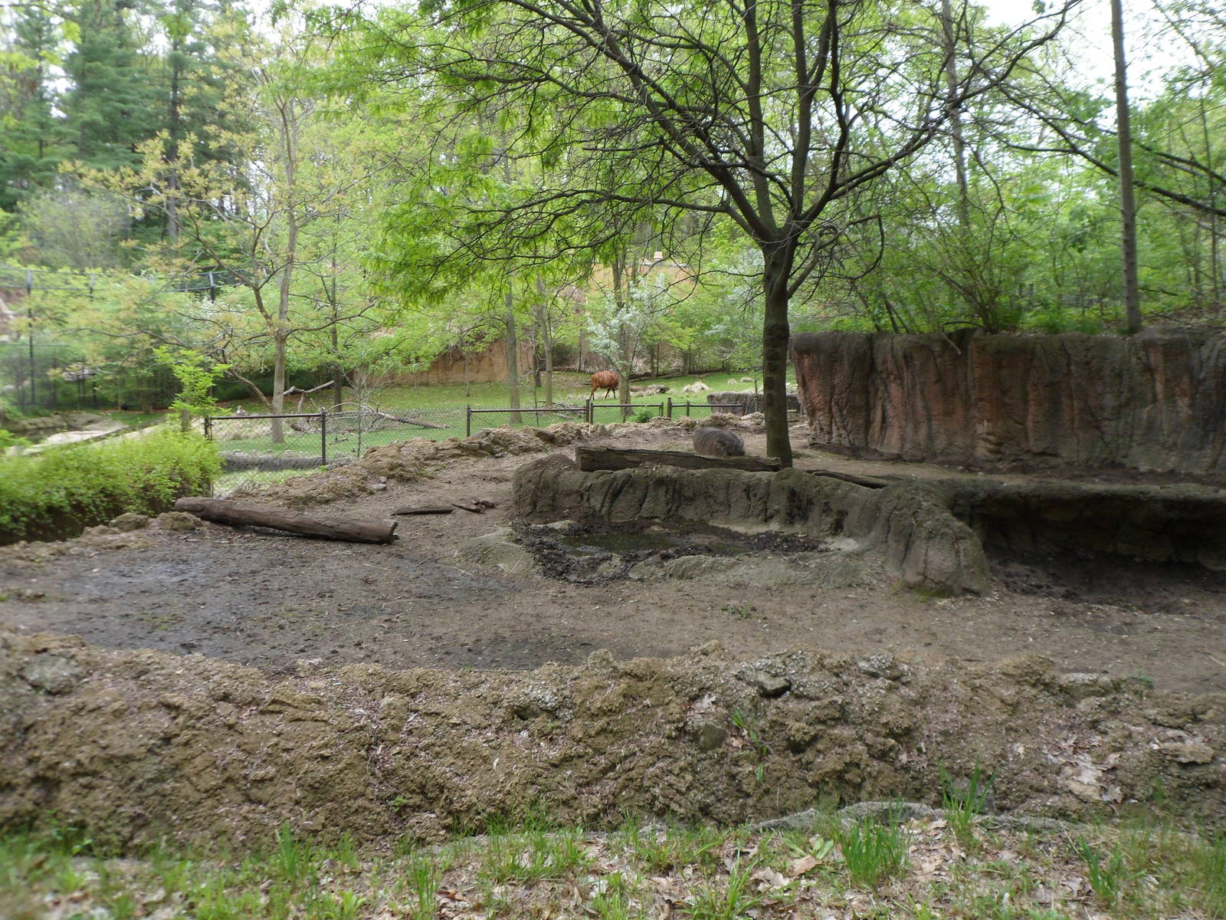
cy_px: 460
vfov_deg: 51.4
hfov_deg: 65.3
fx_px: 956
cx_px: 613
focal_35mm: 27
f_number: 3.3
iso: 80
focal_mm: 4.9
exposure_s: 1/90
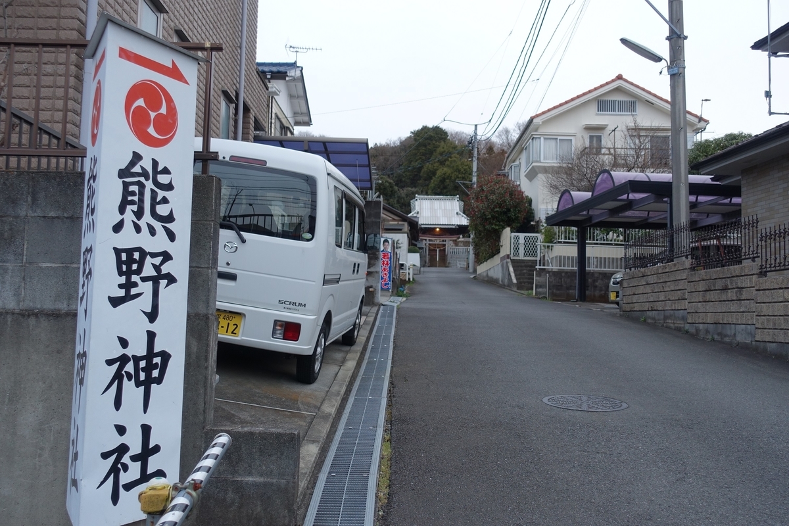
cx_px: 394
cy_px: 263
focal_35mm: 32
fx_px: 701
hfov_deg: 58.7
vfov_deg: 41.1
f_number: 2.8
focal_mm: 11.69
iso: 200
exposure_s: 1/40
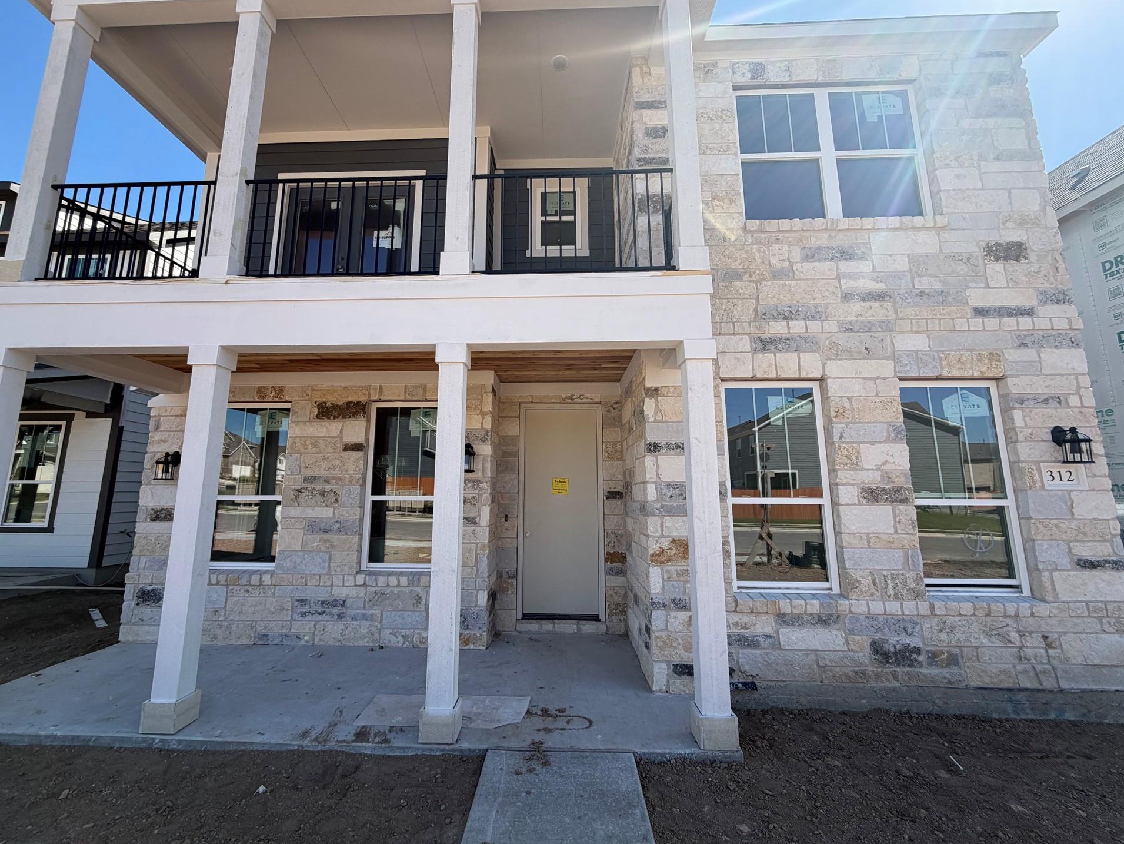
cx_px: 541
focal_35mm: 15
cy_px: 404
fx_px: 487
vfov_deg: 81.7
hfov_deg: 98.1
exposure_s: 1/770
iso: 40
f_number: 2.2
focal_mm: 2.22
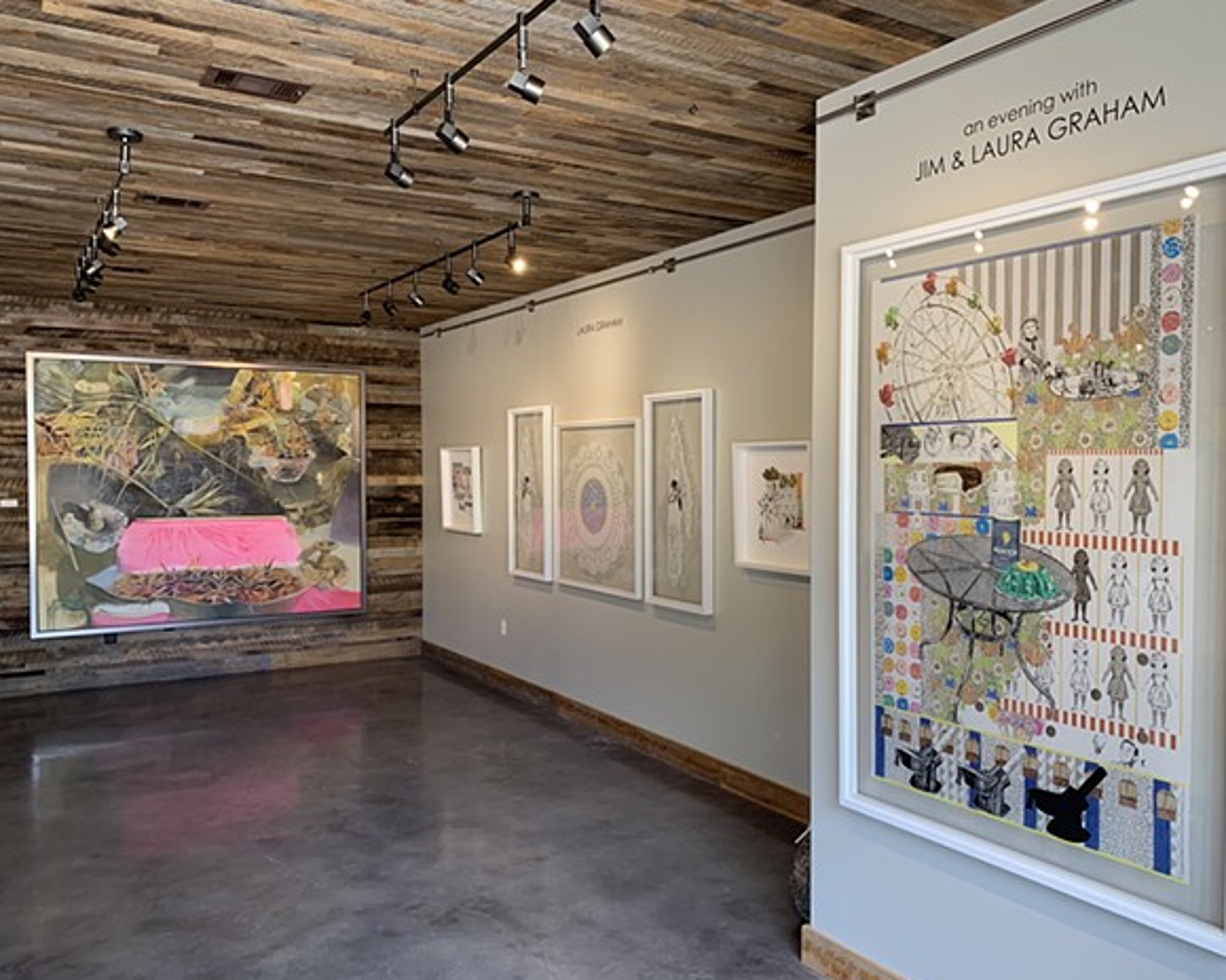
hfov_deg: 62.2
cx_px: 651
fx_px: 1016
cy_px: 503
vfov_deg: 51.5
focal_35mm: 28
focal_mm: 4.2
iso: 64
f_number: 1.8
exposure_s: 1/120
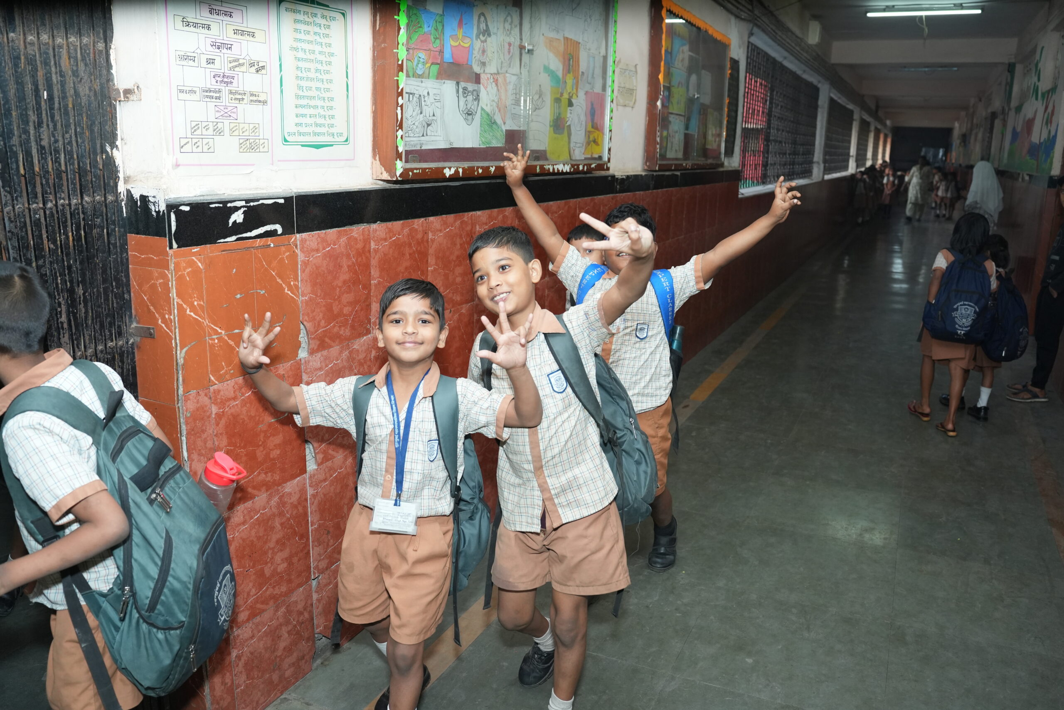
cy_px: 355
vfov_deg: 46.4
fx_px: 828
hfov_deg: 65.5
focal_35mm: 28
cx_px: 532
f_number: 4
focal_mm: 28
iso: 2000
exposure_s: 1/250
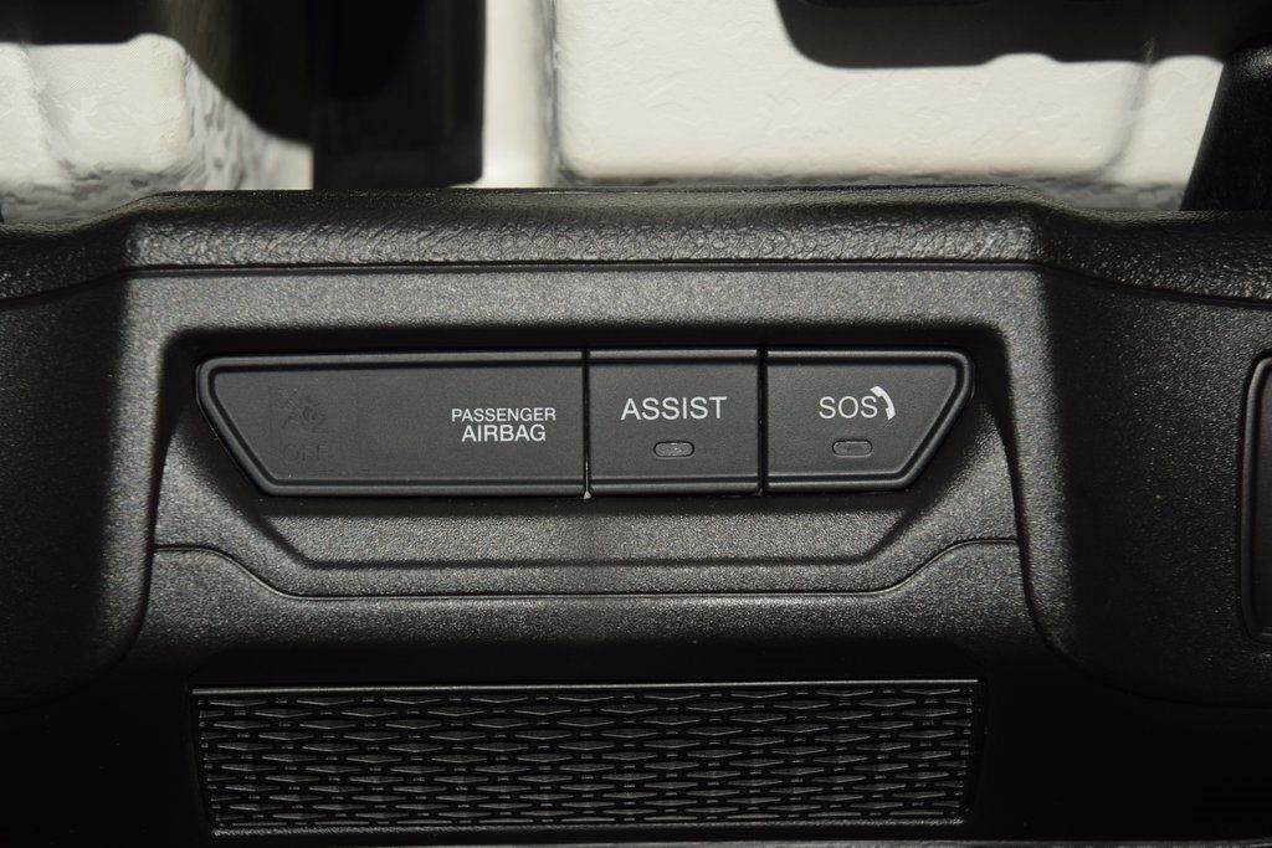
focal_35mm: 105
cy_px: 424
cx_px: 636
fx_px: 3710
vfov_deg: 13.0
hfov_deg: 19.5
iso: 100
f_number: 8
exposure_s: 1/125
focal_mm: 70
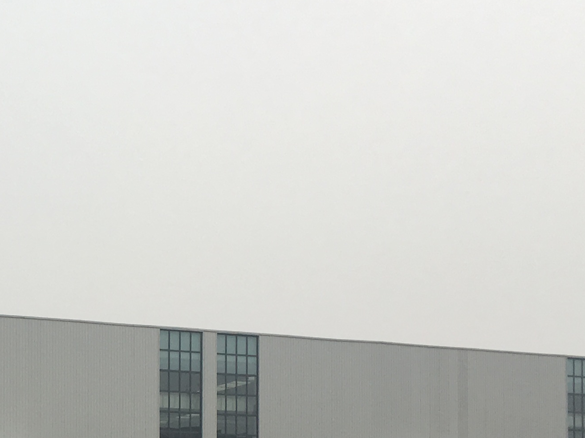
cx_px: -195
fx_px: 1504
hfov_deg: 20.0
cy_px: 483
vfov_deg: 16.1
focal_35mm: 89
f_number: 2.2
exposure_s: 1/1399
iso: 25
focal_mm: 4.15
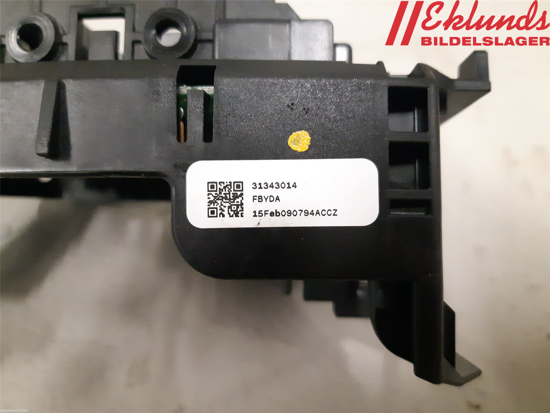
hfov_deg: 67.3
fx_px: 413
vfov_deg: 53.1
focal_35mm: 26
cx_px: 275
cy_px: 206
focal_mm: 3.93
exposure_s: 1/111
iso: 800
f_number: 1.7
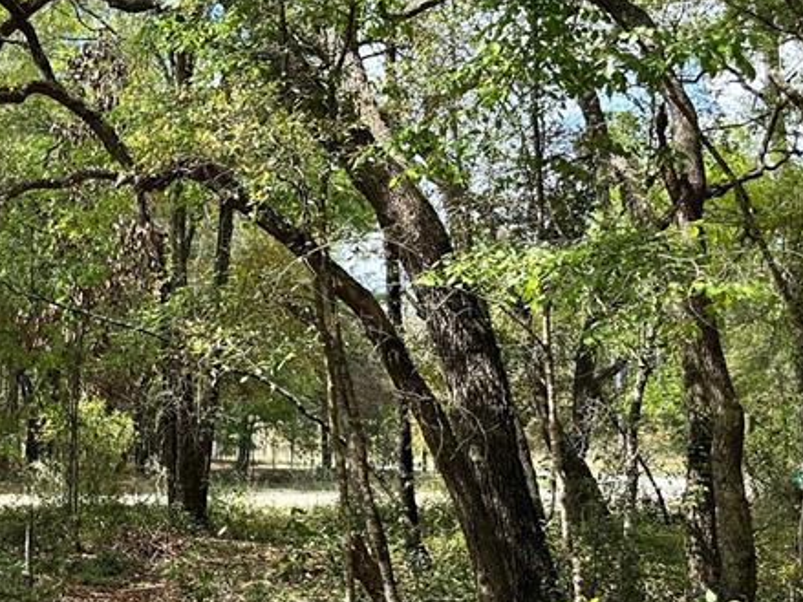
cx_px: -64
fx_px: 1299
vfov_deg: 25.9
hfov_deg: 30.9
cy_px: 199
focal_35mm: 56
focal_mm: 6.86
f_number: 1.78
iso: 80
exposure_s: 1/1412
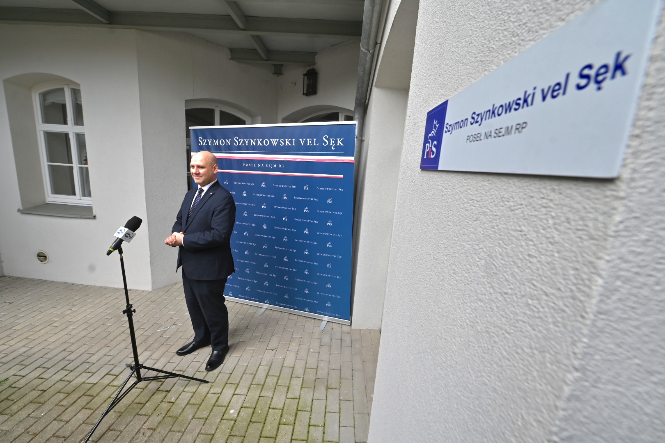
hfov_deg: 104.3
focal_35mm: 14
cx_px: 332
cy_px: 222
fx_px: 259
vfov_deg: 81.2
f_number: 6.3
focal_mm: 14
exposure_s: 1/200
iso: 100
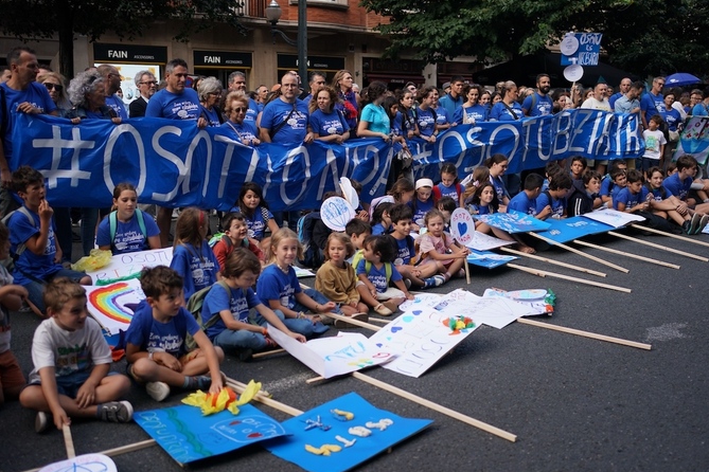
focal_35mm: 38
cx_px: 368
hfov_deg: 50.7
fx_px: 748
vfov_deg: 35.0
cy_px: 221
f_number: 2.2
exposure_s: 1/1250
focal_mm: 35
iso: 200
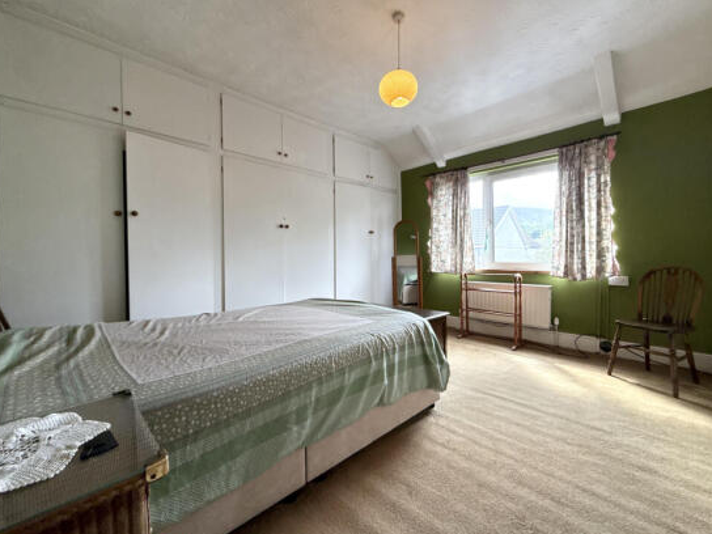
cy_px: 264
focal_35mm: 15
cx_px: 375
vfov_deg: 81.7
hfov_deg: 98.1
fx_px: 309
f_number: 2.2
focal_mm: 2.22
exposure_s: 1/99
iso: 100
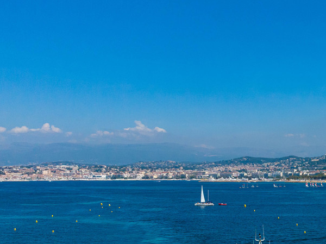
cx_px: 325
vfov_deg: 22.7
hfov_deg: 28.4
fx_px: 602
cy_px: 173
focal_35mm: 64
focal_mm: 12.3
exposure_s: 1/1250
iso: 200
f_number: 7.1
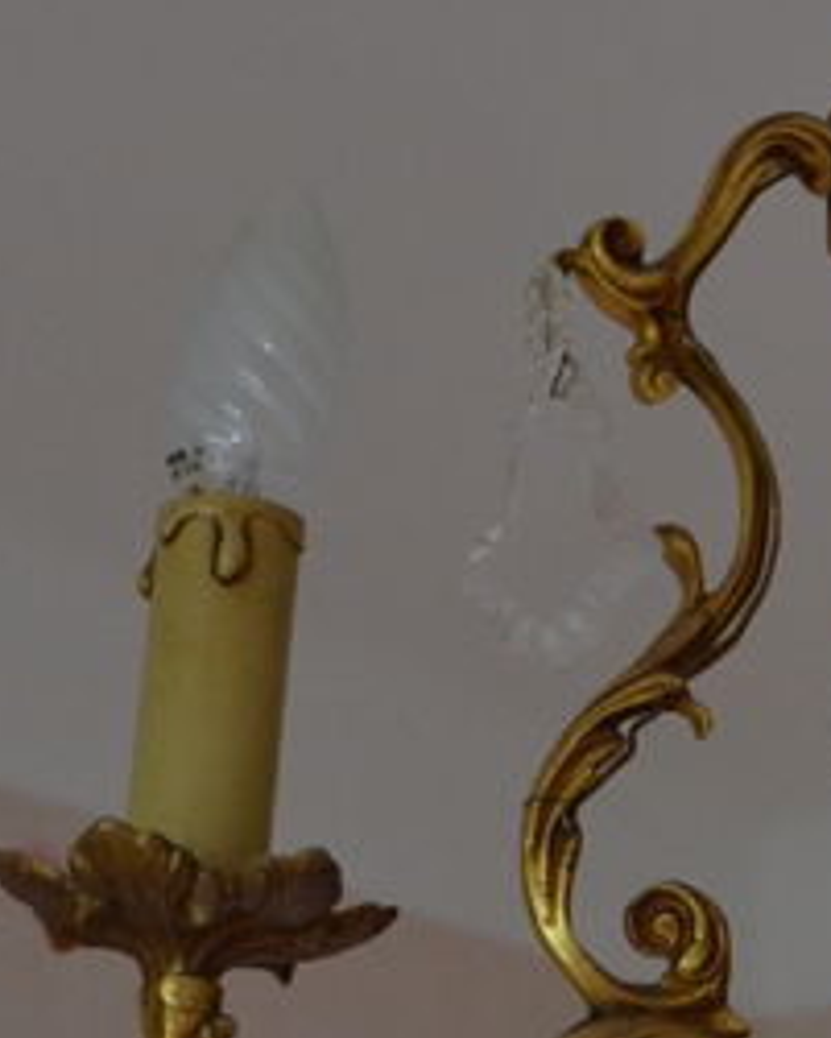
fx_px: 5162
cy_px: 426
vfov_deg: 11.5
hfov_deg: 9.1
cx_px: 949
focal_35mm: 168
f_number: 4.2
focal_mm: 30
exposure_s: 1/60
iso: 1100
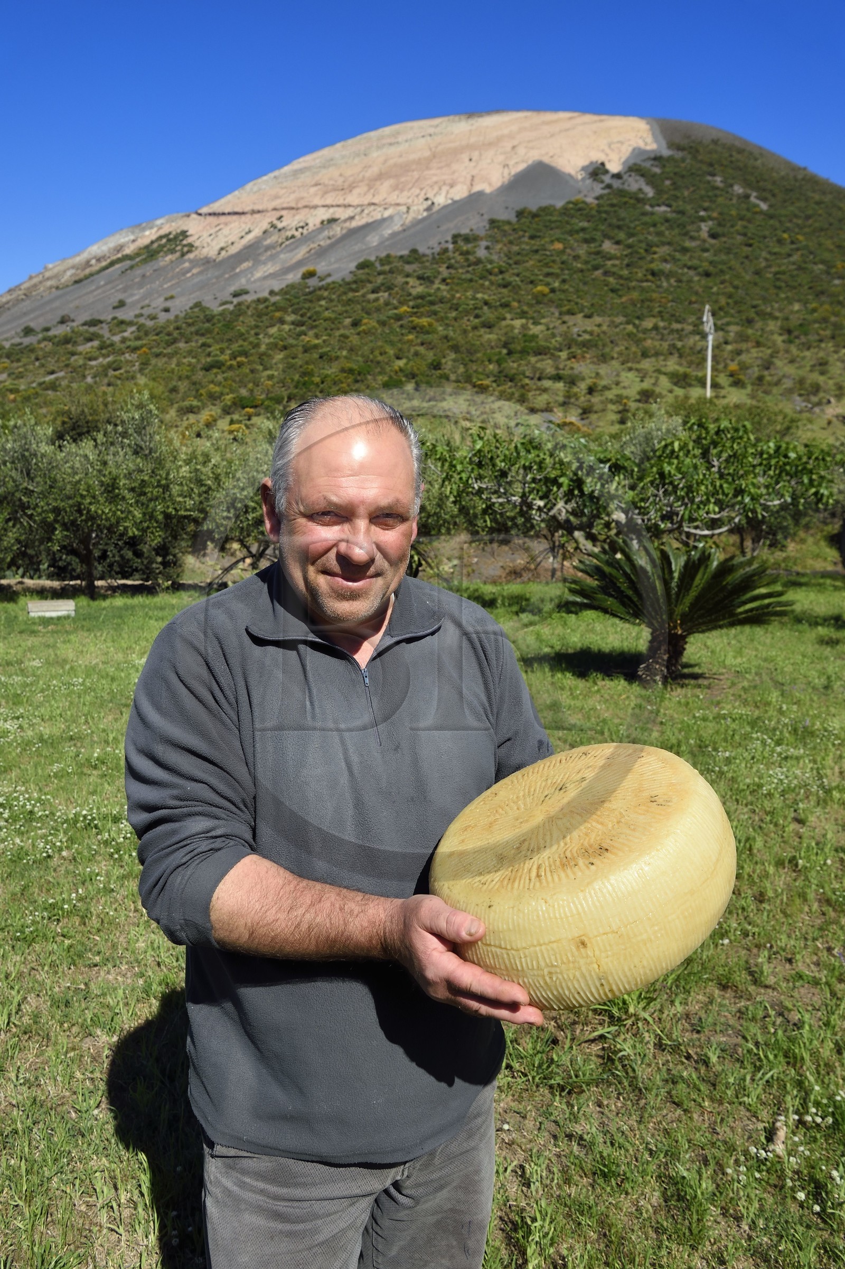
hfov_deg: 43.6
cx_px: 422
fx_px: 1057
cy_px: 634
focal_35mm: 30
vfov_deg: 62.0
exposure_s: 1/500
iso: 200
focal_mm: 30
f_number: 10
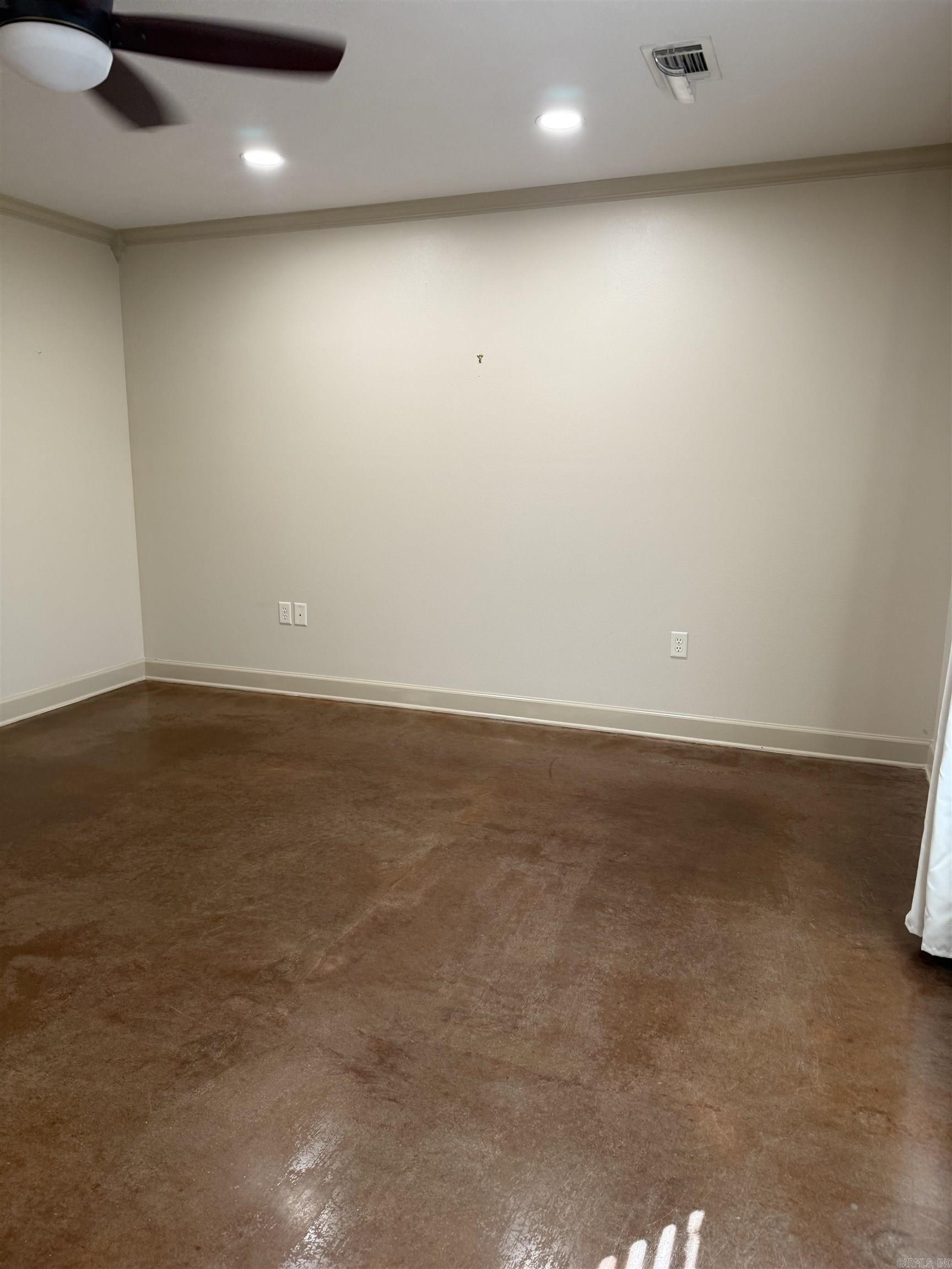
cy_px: 634
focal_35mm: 24
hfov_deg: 56.8
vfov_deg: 71.6
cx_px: 476
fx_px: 880
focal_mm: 6.76
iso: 125
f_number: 1.78
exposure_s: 1/60
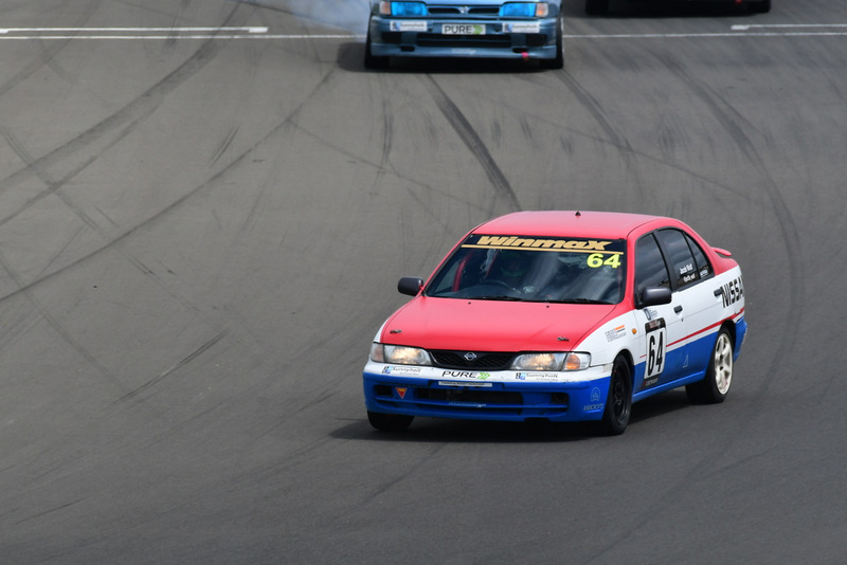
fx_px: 17651
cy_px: 282
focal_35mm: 750
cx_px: 424
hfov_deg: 2.7
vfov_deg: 1.8
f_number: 10
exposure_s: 1/640
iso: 320
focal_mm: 500
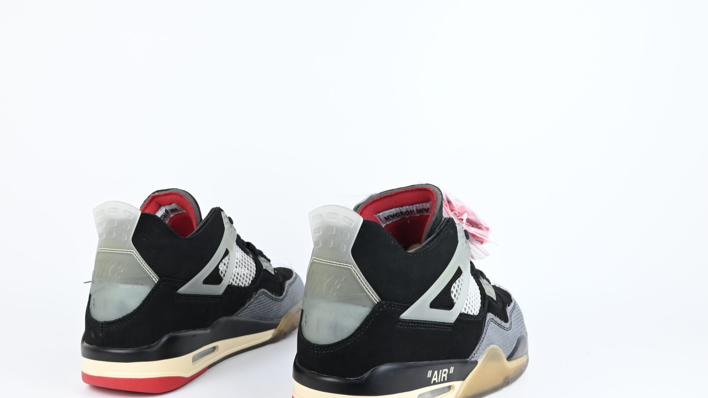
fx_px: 620
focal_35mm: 33
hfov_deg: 59.3
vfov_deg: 35.6
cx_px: 313
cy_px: 227
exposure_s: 1/125
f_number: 18
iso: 1250
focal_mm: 26
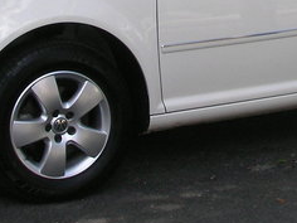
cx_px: 239
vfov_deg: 11.2
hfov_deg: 15.2
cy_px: -58
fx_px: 1107
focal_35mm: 129
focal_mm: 6.3
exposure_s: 1/186
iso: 71
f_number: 4.5
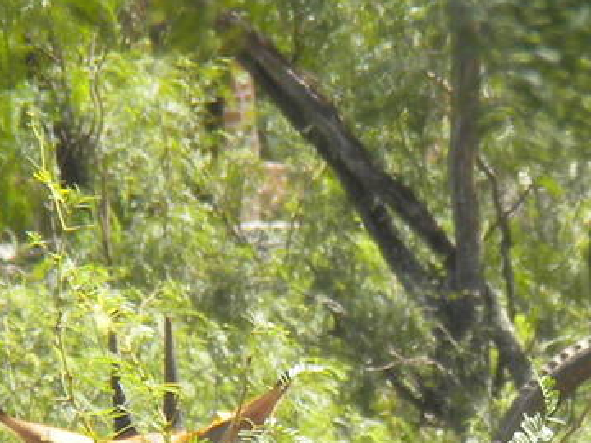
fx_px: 19719
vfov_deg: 1.3
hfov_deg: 1.7
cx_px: 619
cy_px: 453
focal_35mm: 1155
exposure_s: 1/168
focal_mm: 46.2
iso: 90
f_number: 5.3
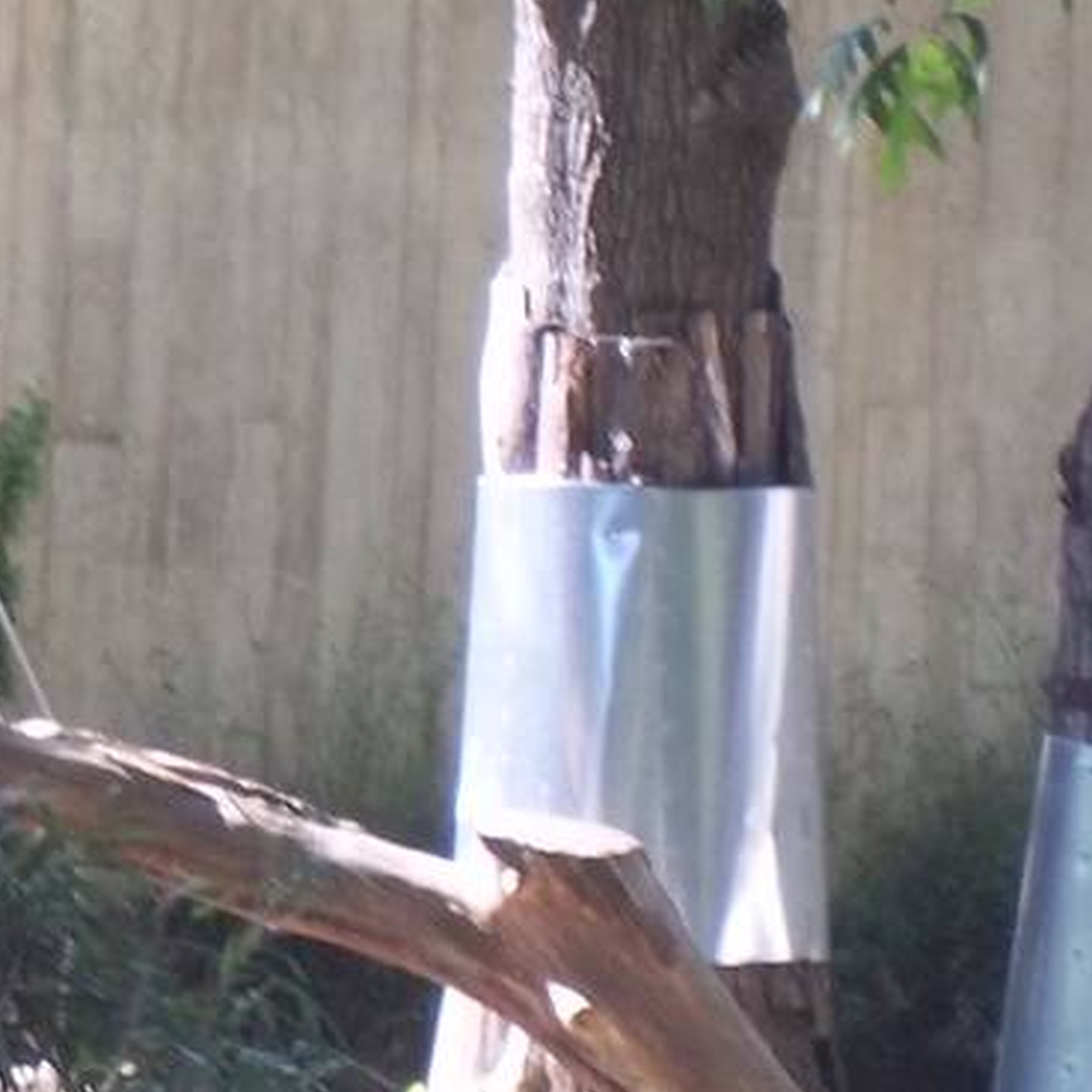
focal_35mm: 415
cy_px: 522
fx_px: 14811
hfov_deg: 4.2
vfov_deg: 4.2
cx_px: -828
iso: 160
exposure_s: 1/60
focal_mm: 19.5
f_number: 5.6
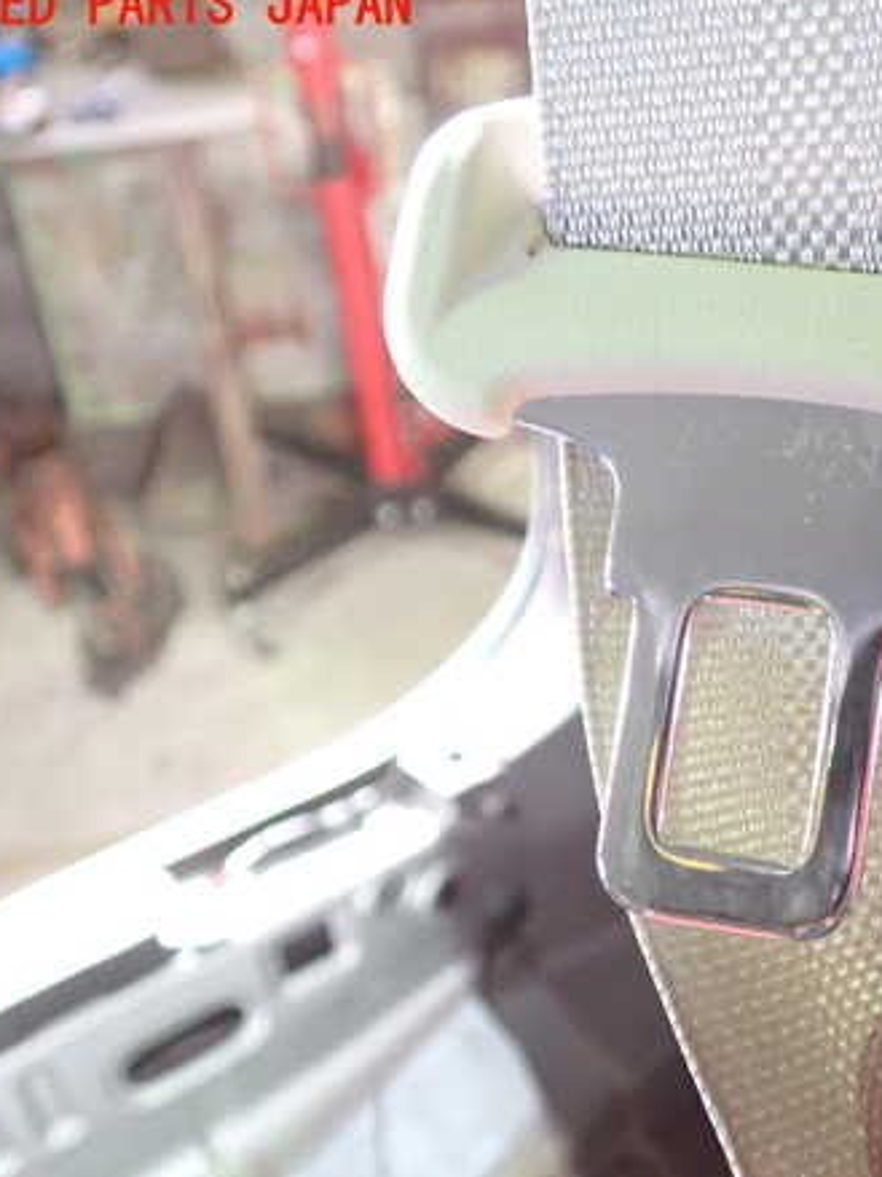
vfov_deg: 45.8
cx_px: 729
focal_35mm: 41
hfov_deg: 33.9
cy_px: 576
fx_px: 1394
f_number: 2.3
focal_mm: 5.4
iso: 640
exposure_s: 1/30
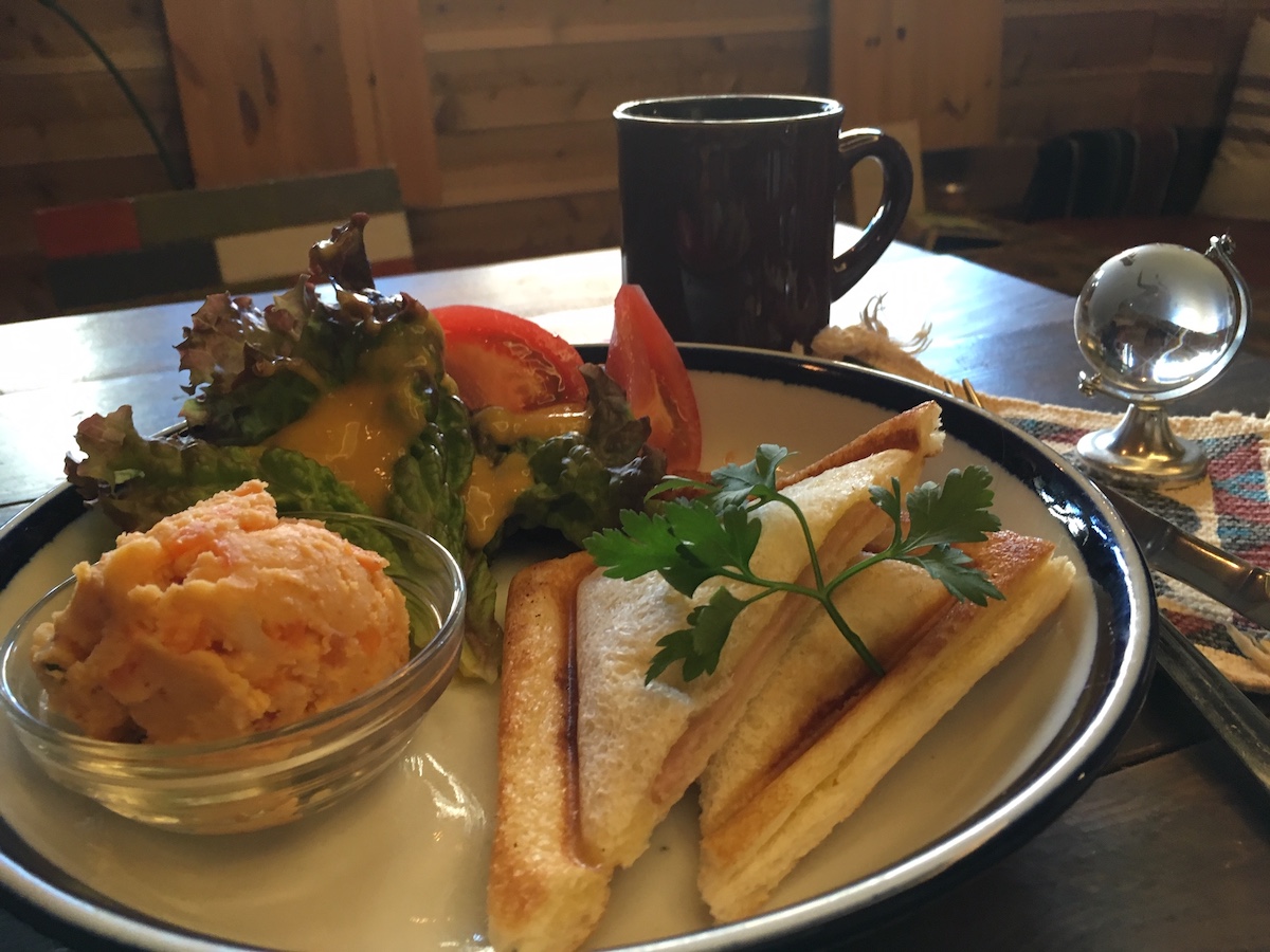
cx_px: 635
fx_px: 1064
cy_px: 476
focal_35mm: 29
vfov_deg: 48.2
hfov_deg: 61.7
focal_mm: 4.15
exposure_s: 1/30
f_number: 2.2
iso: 100
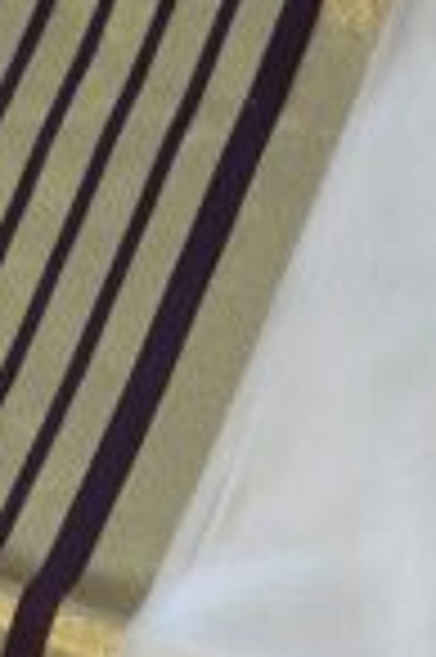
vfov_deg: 9.7
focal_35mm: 203
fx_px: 3696
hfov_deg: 6.6
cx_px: -312
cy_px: 1145
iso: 100
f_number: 1.78
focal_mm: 6.86
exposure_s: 1/120
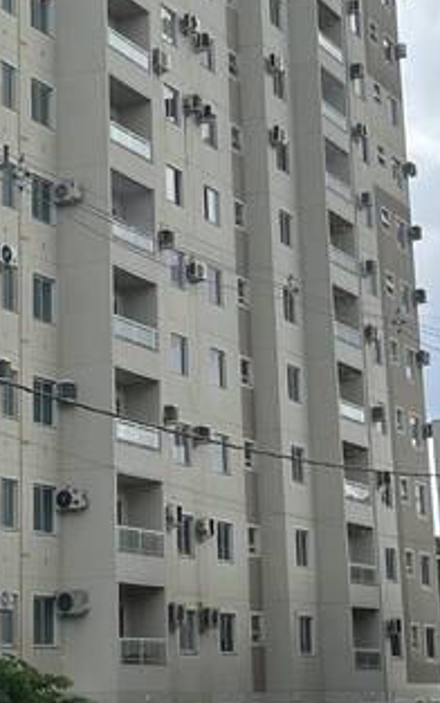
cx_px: 157
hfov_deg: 13.8
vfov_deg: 21.6
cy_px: 144
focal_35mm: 95
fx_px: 1820
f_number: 1.5
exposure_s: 1/2695
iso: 50
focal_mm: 5.7
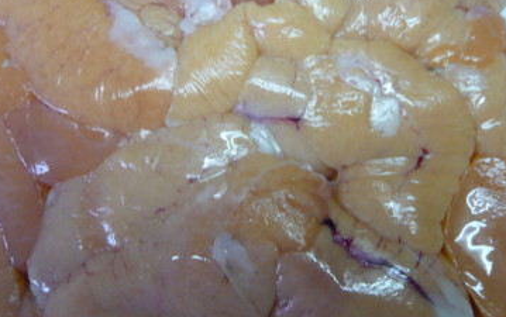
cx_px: 247
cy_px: 122
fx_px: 524
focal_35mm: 38
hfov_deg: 51.5
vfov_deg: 33.5
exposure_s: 1/25
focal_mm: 4.6
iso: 200
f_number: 2.8
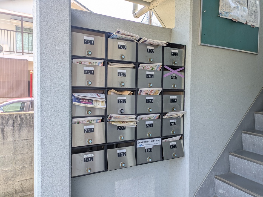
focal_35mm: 25
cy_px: 98
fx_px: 190
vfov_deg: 54.9
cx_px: 132
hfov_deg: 69.4
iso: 27
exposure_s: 1/205
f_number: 1.89
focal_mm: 5.43
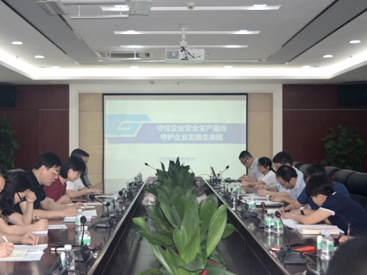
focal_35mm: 58
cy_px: 137
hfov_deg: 33.4
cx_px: 159
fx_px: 610
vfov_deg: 25.4
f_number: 4.5
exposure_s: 1/125
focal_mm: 35
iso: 400
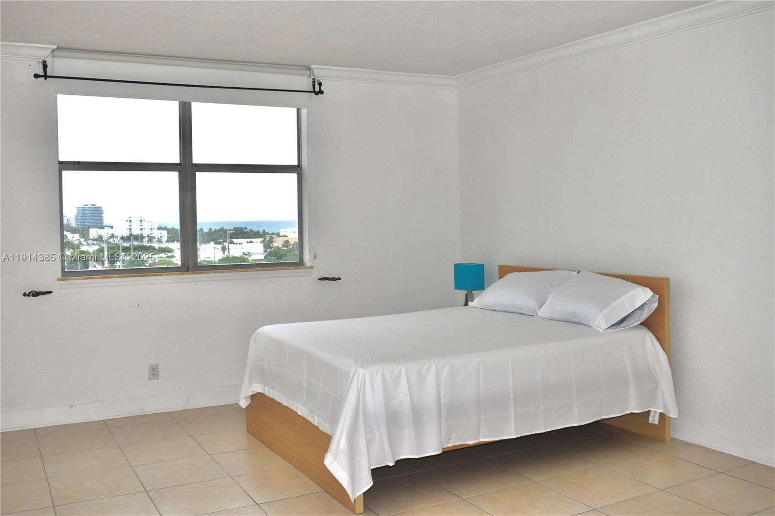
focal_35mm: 36
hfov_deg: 53.1
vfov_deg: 36.9
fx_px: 775
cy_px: 258
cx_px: 388
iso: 800
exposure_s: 1/125
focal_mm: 24
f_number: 5.6
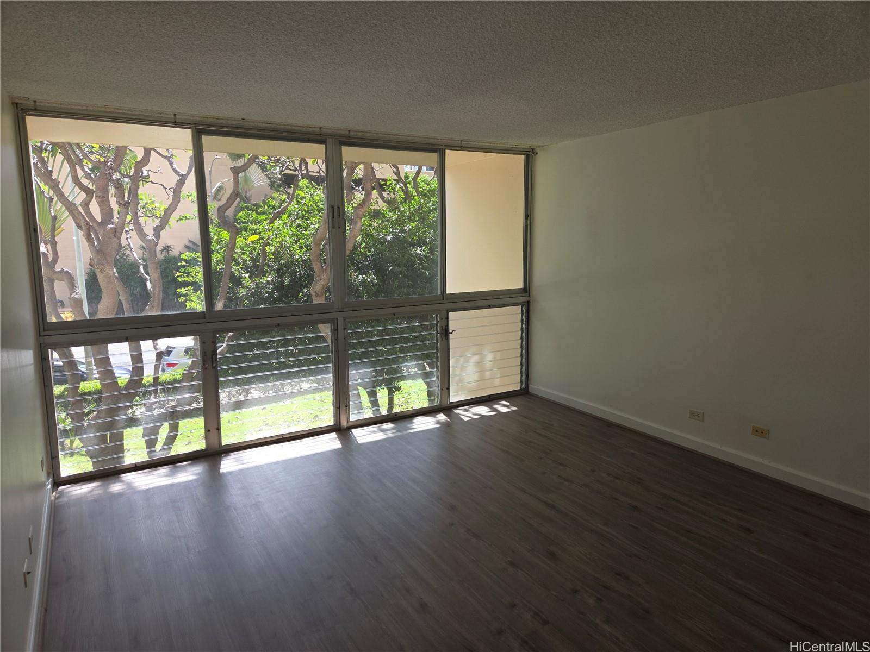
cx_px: 435
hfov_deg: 73.9
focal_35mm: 23
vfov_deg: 58.9
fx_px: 578
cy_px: 326
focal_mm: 5.4
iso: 25
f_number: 1.8
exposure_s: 1/192
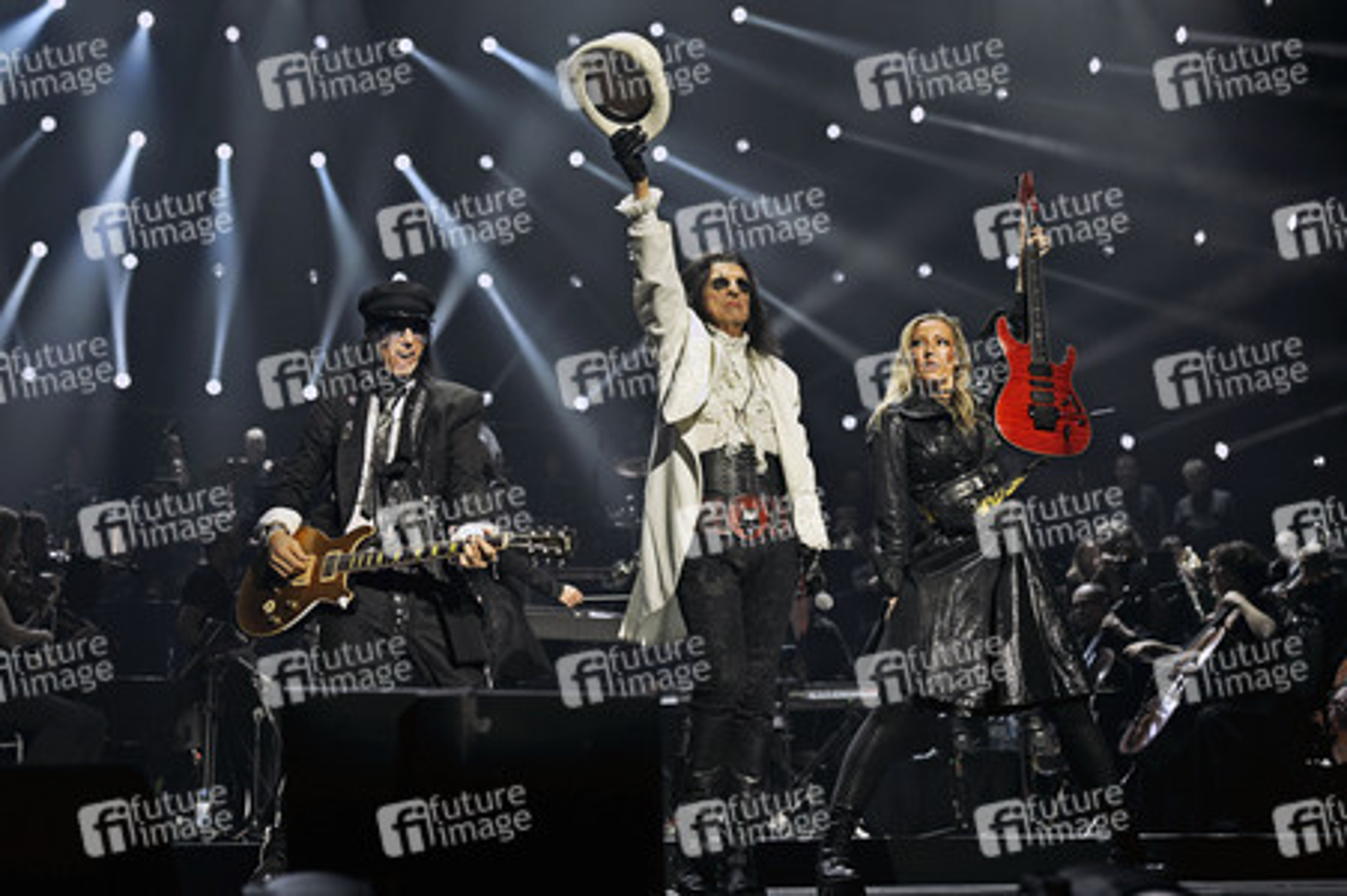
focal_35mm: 35
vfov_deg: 37.8
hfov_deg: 54.5
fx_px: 1309
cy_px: 448
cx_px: 674
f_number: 2
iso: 180
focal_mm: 35
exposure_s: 1/320
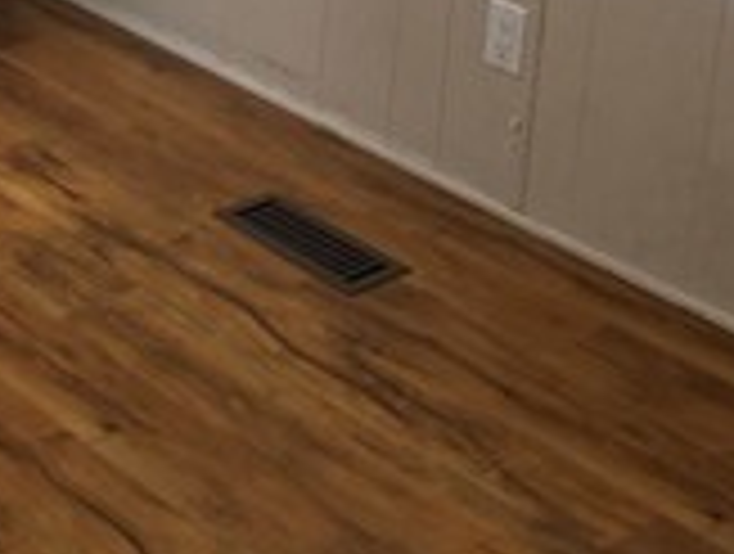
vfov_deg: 14.7
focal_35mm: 94
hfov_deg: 19.6
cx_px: -144
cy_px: -275
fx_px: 1998
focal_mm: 6.76
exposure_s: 1/81
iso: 200
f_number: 1.78
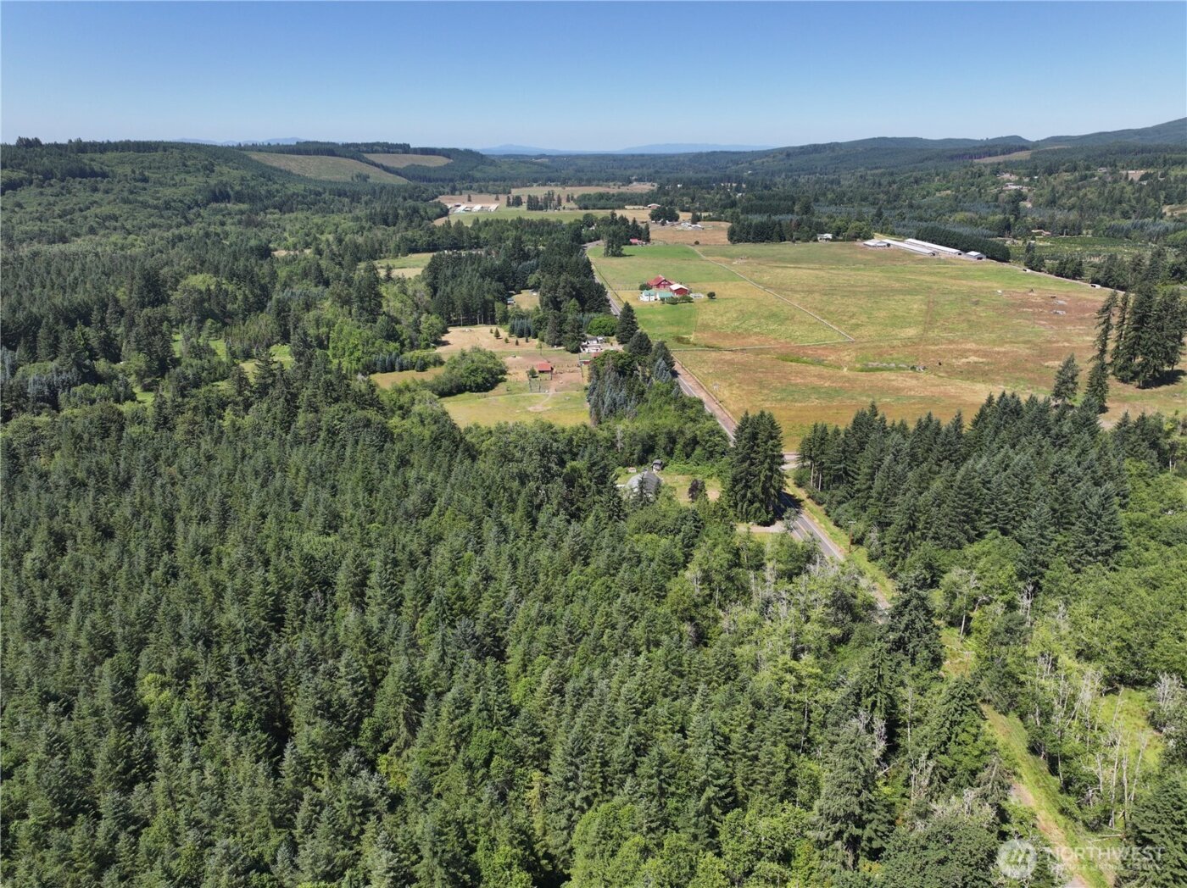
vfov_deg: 56.8
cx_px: 594
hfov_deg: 71.6
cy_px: 444
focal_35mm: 24
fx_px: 822
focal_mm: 12.29
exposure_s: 1/1600
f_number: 2.8
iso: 110
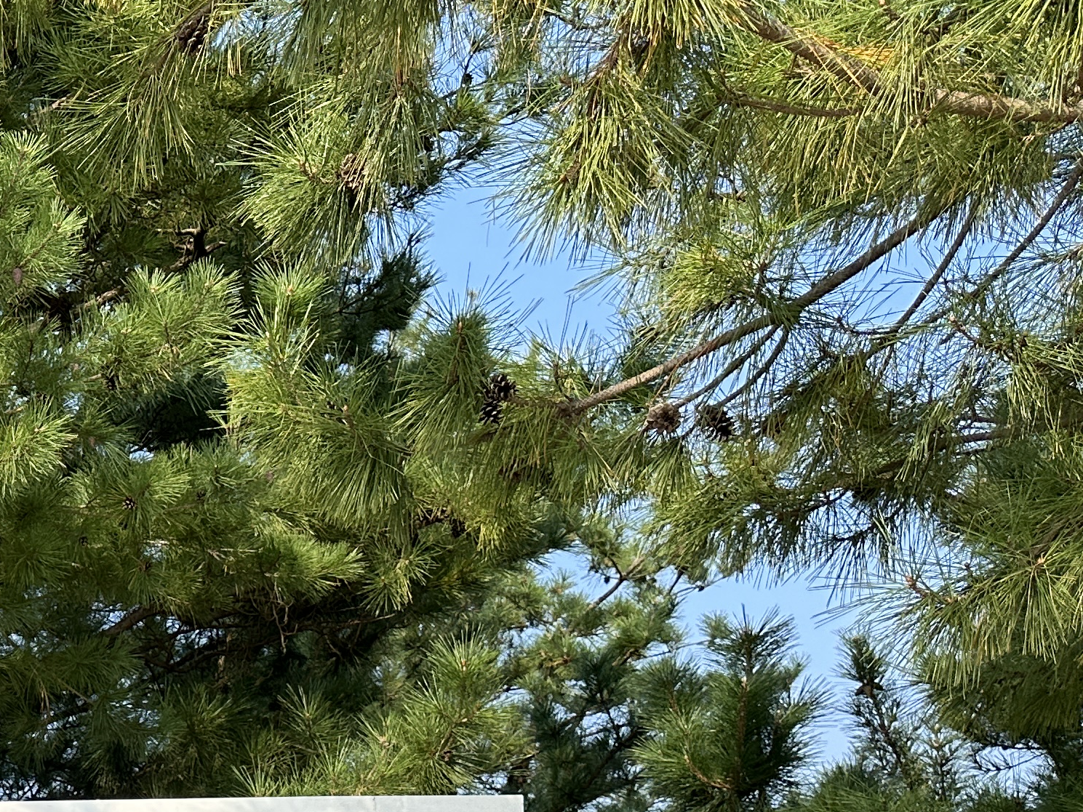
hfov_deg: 25.5
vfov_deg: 21.2
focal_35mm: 65
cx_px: -343
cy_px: 933
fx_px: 2034
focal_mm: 6.86
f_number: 1.78
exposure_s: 1/1639
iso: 80
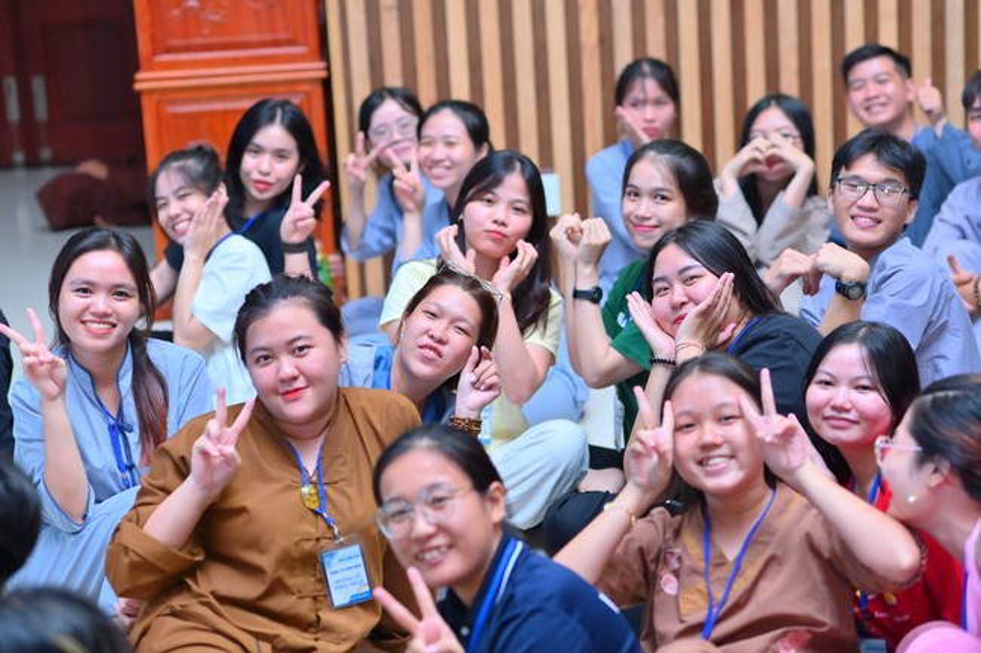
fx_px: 2316
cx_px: 490
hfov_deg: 23.9
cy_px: 326
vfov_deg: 16.1
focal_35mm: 85
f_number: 2.8
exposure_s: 1/125
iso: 1000
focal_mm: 85
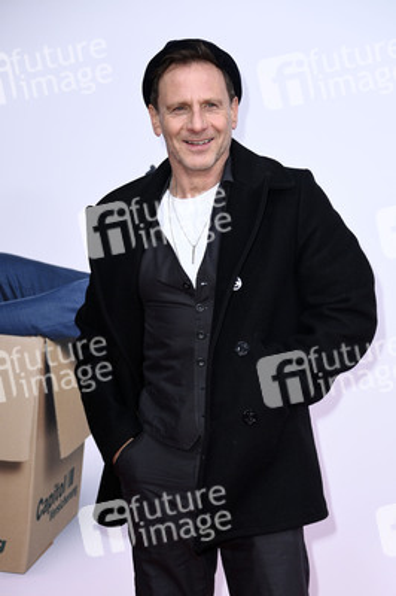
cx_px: 198
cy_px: 298
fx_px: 1521
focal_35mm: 92
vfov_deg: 22.2
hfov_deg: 14.8
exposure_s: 1/250
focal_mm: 92
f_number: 5.3
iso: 800
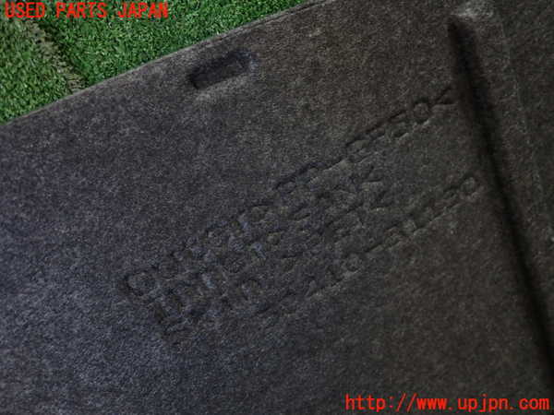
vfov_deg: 54.9
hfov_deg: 69.4
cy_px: 208
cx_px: 277
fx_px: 400
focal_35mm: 25
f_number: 2
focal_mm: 4.5
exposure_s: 1/60
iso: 200
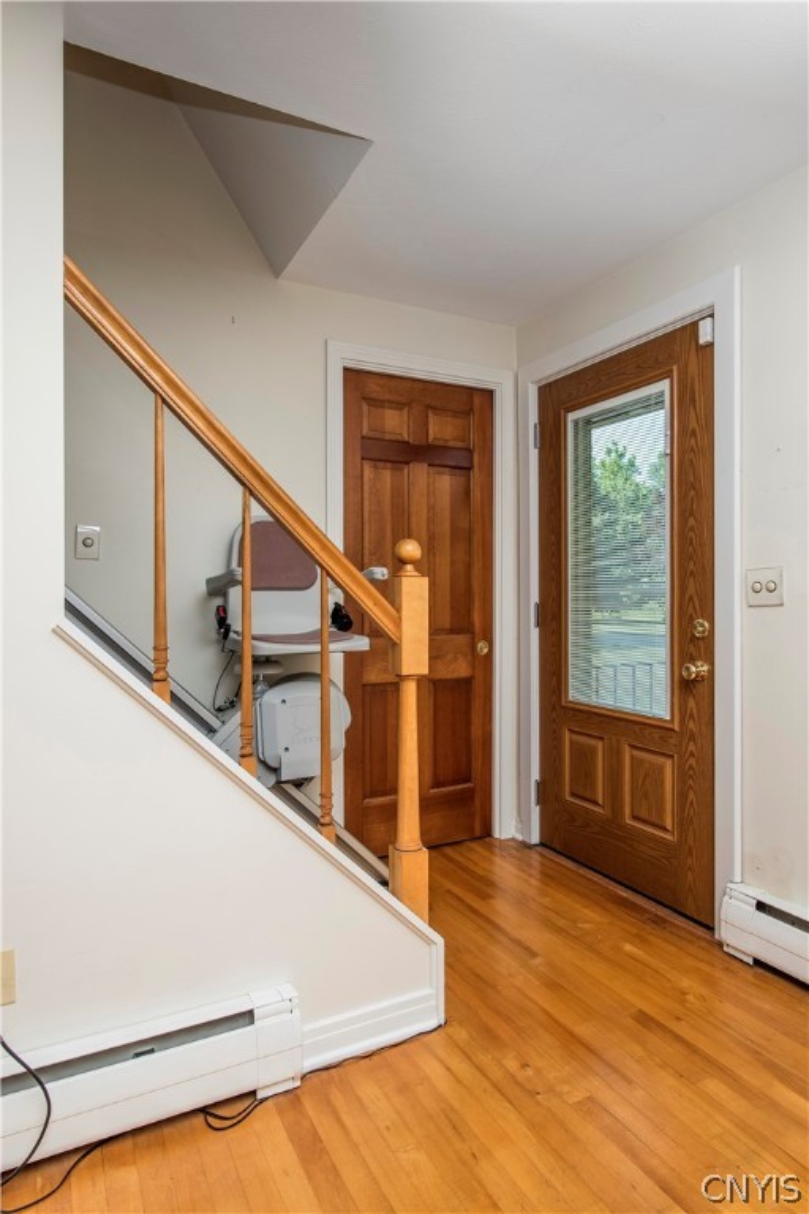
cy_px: 607
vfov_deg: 84.0
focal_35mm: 20
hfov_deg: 61.9
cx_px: 404
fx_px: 674
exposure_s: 1/200
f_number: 6.3
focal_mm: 20
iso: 400
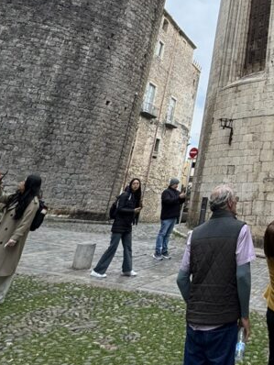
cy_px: 34
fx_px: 380
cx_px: 340
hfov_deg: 32.0
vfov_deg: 46.2
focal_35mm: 36
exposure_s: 1/470
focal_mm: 2.22
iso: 40
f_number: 2.2
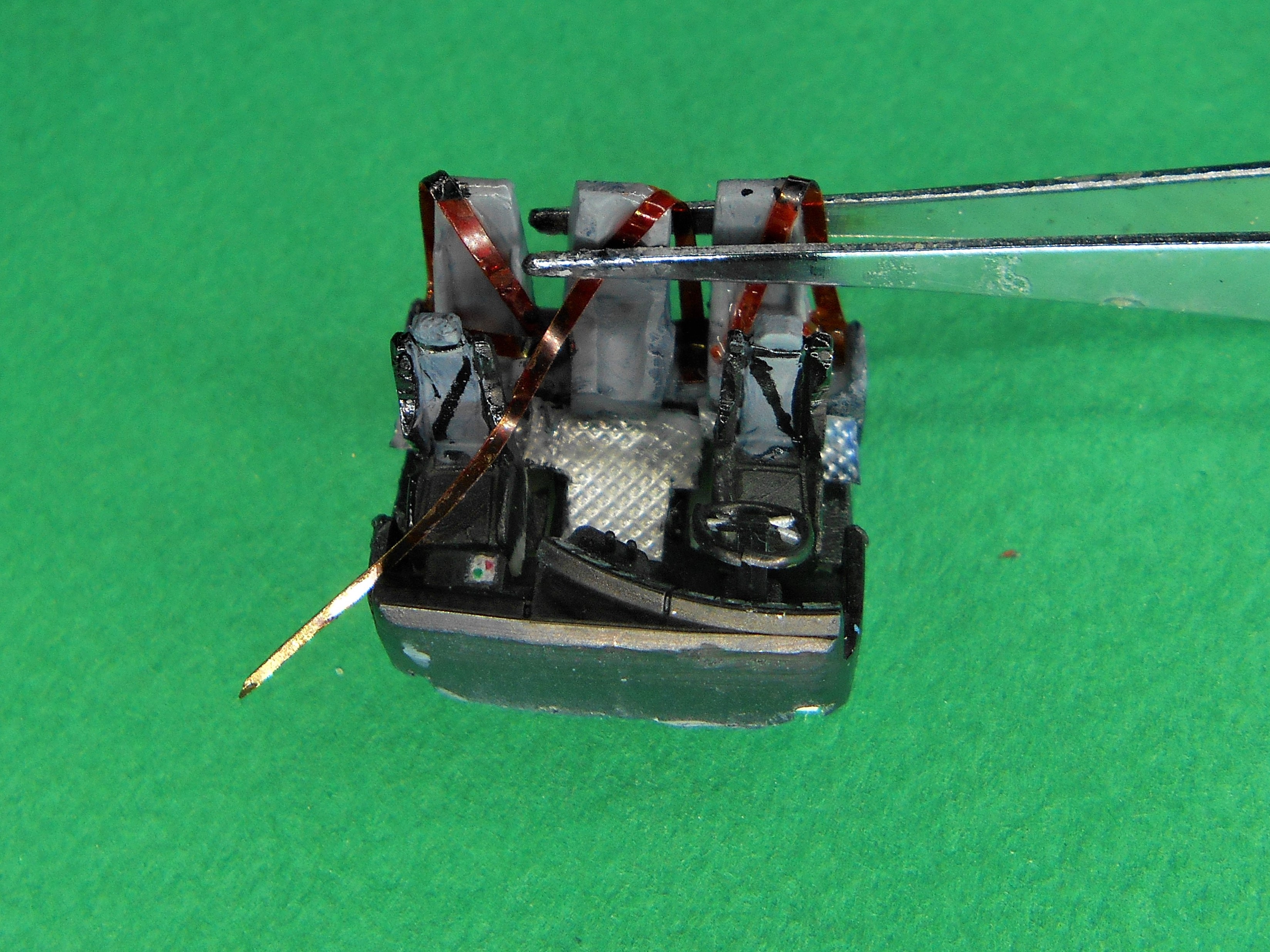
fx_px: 954
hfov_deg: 67.3
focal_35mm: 26
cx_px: 635
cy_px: 476
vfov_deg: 53.1
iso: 80
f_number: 3.2
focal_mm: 4.6
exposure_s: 1/125
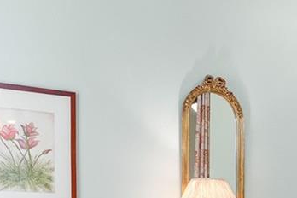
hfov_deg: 27.8
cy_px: 263
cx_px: 277
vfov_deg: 18.2
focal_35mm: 69
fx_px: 573
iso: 200
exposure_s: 1/6
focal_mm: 15.1
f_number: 7.1
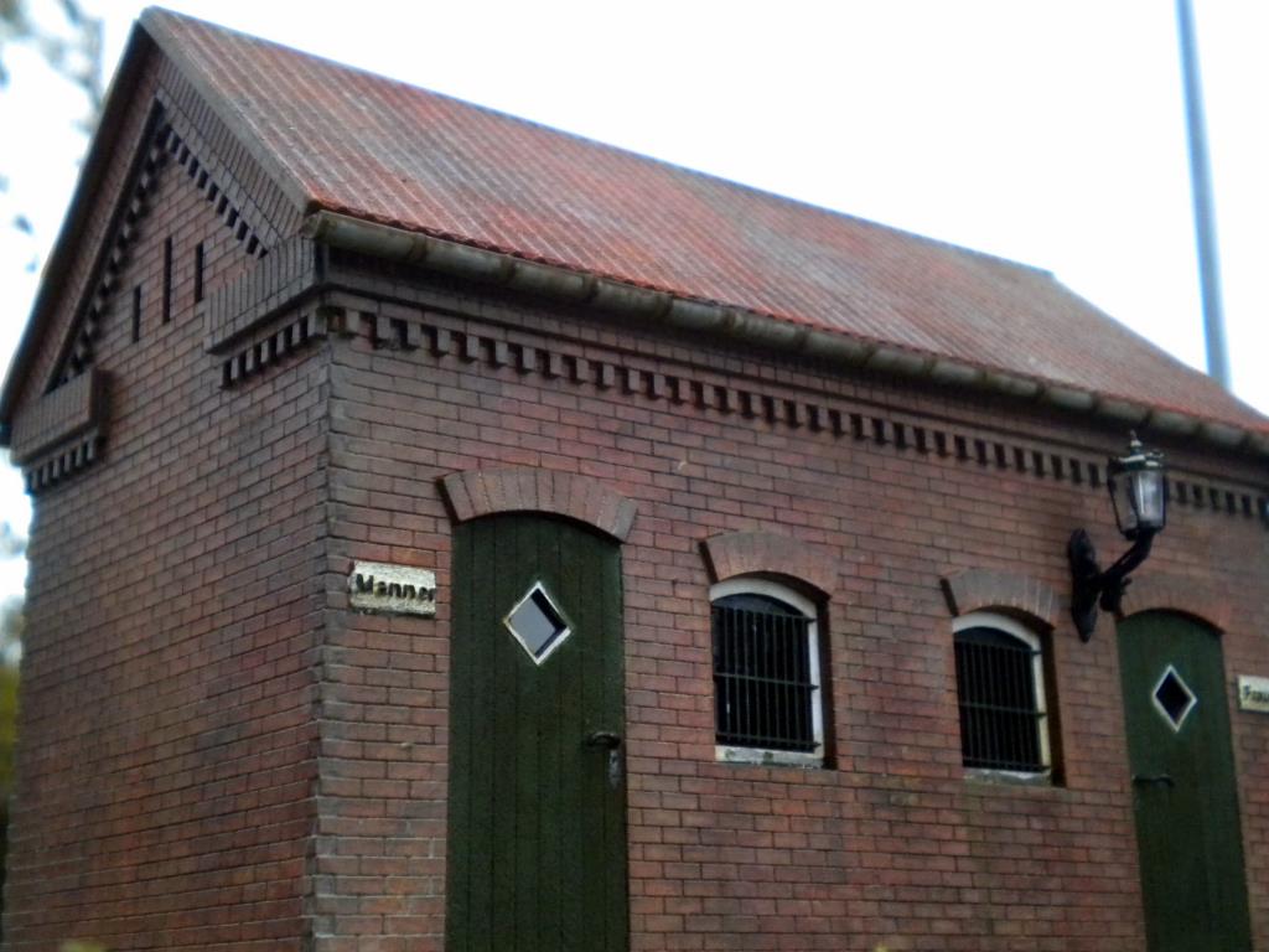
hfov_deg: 36.8
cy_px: 476
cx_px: 634
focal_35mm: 52
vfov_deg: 28.0
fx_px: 1906
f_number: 3.9
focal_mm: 9.3
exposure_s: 1/317
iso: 400
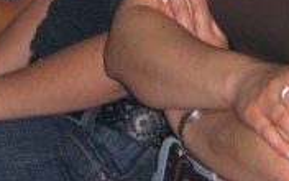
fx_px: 2158
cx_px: 110
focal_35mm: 274
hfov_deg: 7.7
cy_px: -189
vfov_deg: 4.7
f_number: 3.6
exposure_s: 1/60
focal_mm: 11.8
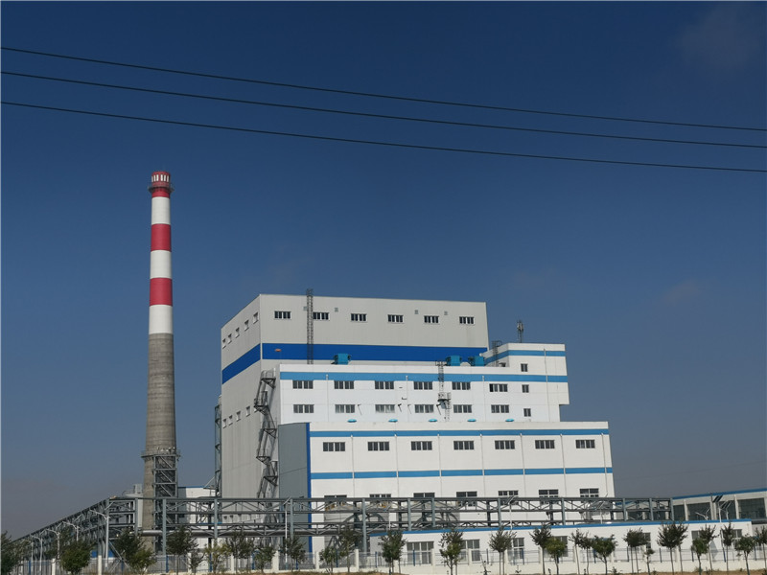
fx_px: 1174
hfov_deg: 36.2
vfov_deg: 27.5
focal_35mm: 53
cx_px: 384
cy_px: 288
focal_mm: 5.58
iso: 50
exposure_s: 1/6211
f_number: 1.8
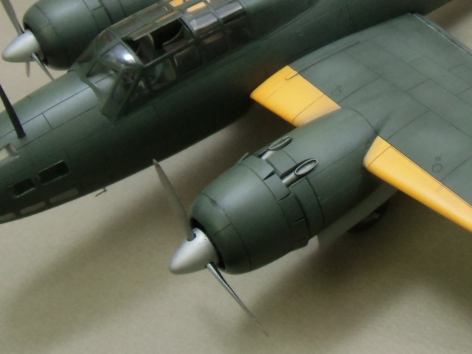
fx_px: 750
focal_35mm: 55
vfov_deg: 26.1
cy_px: 79
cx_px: 419
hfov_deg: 33.2
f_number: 3
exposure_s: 1/100
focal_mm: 4.24
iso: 400
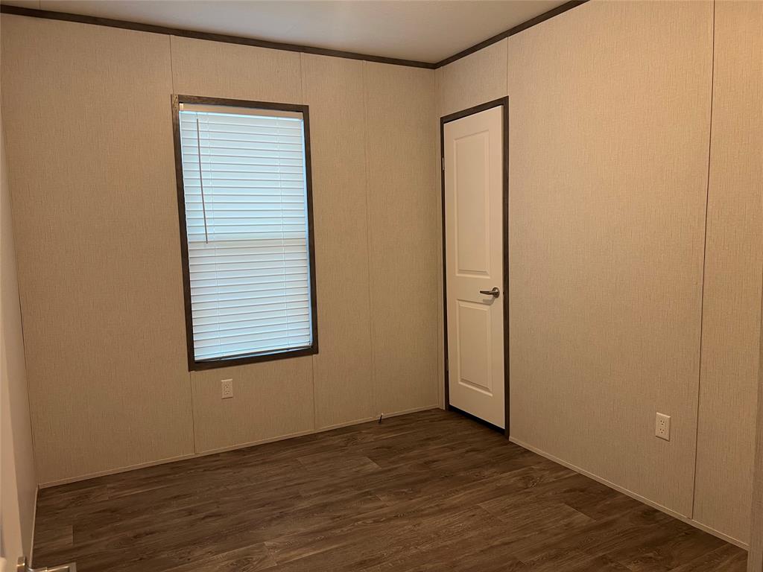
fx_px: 573
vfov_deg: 53.1
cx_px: 382
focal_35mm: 26
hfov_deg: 67.3
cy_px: 286
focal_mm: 5.7
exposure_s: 1/60
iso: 100
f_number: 1.5
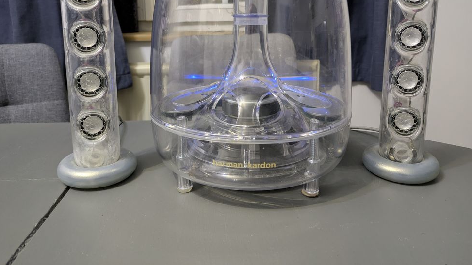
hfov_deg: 67.9
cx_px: 241
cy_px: 85
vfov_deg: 40.9
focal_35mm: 28
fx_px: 350
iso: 605
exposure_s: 1/25
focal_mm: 5.43
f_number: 1.89
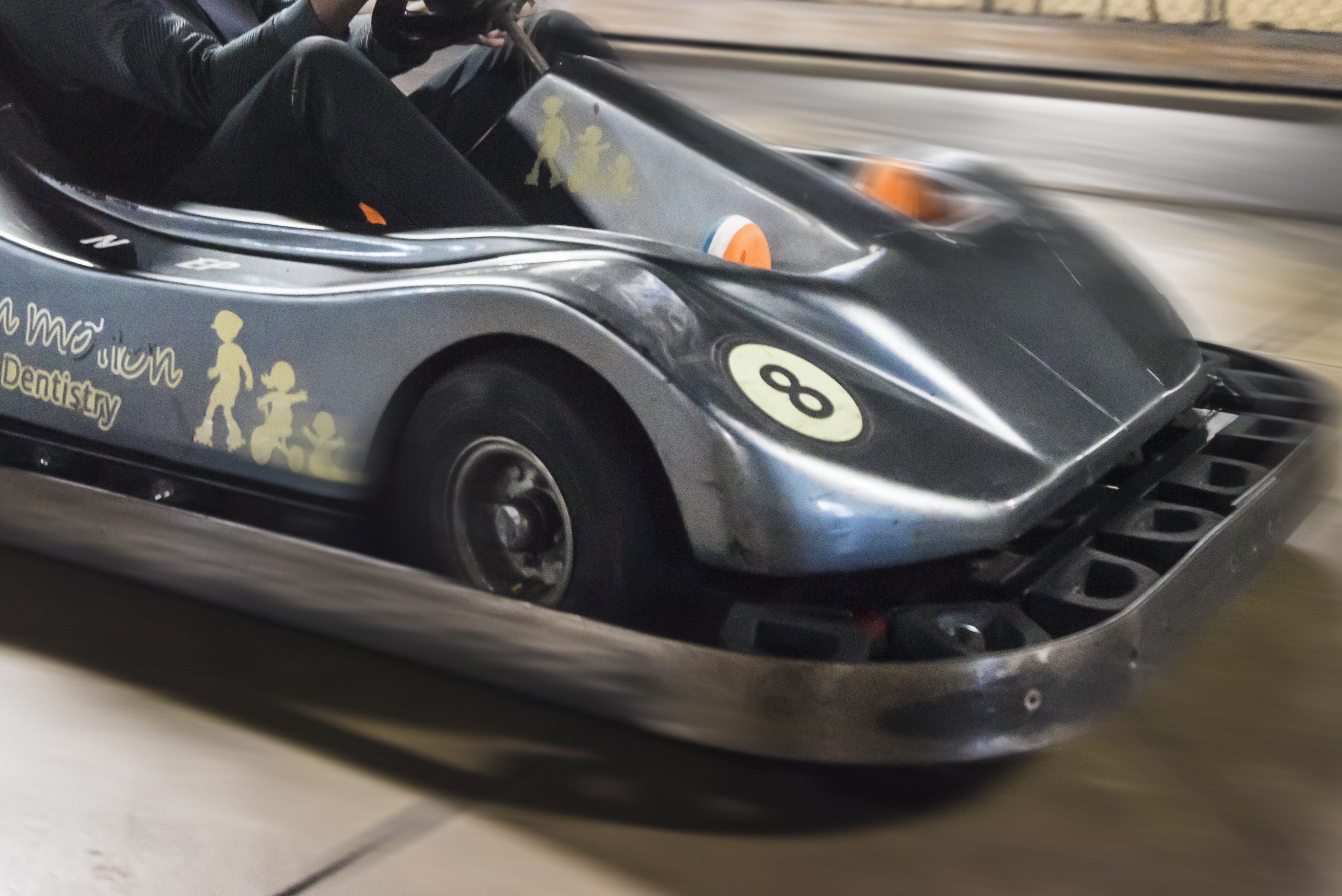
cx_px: 500
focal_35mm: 55
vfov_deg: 23.7
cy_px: 21
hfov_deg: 36.0
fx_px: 2051
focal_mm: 28
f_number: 2.8
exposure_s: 1/400
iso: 1600
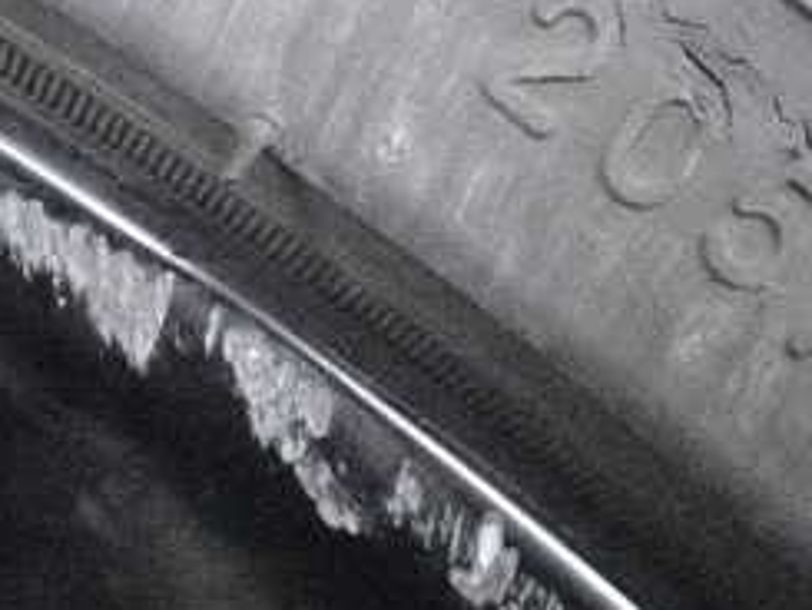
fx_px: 3098
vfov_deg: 11.2
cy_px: 444
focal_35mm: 132
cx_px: 295
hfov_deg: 14.9
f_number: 3.3
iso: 12800
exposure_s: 1/100
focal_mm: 9.65
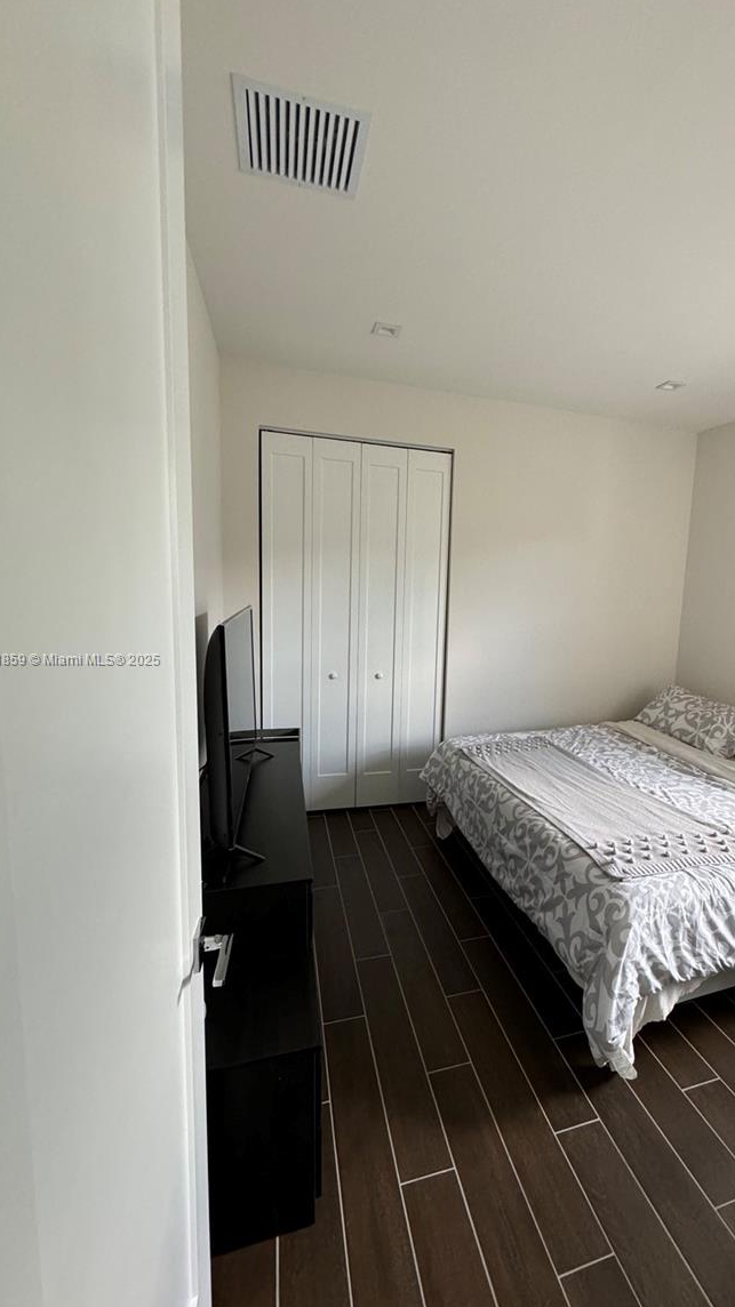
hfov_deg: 65.9
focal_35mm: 16
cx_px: 464
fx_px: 555
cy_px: 660
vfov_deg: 99.4
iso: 320
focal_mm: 2.22
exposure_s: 1/64
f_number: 2.2
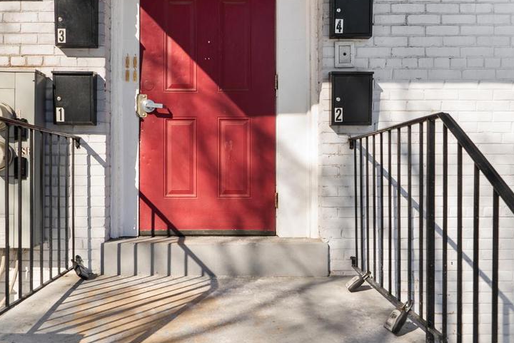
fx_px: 457
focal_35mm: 32
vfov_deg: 41.0
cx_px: 226
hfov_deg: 58.5
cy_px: 140
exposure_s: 1/100
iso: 160
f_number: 7.1
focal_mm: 16
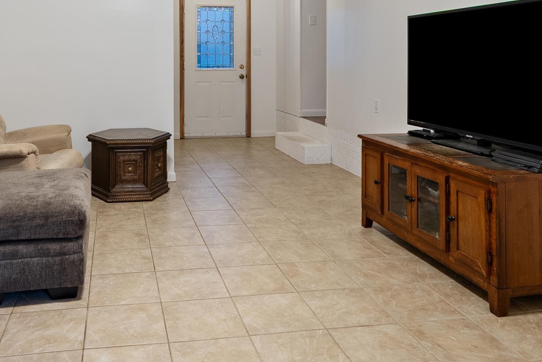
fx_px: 512
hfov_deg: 54.9
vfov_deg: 37.1
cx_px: 193
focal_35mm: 34
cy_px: 55
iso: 250
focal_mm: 16
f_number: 9
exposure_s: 2
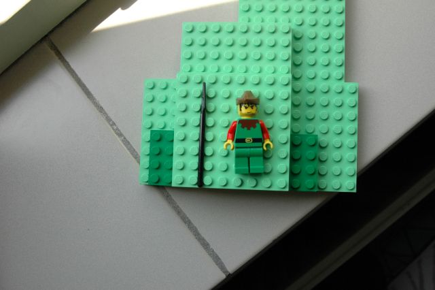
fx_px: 507
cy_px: 145
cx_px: 218
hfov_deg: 46.4
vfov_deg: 31.9
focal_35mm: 42
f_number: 8
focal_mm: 28
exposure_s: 1/250
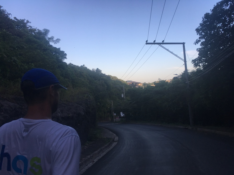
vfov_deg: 48.2
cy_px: 88
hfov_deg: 61.7
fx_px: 196
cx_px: 117
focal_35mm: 29
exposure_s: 1/596
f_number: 2.2
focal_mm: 4.15
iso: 25
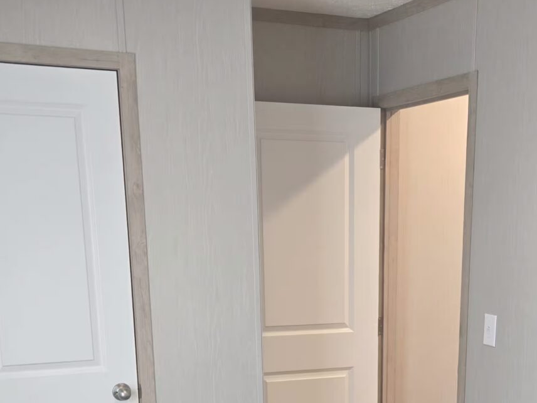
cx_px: 356
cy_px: 426
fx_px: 853
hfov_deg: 34.6
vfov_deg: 25.0
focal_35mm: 55
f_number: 1.8
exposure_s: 1/120
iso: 160
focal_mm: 5.4
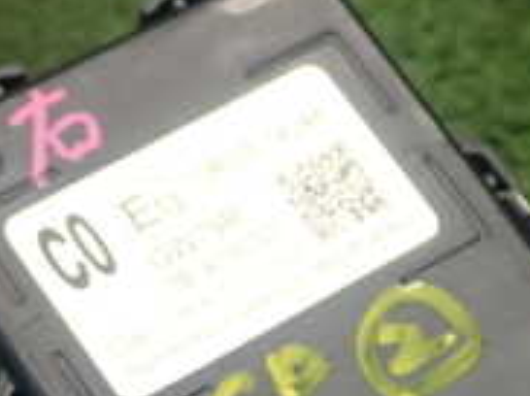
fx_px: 2370
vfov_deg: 9.4
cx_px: 329
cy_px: 454
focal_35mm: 155
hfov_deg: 12.8
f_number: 3.1
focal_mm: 8.4
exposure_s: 1/50
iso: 250
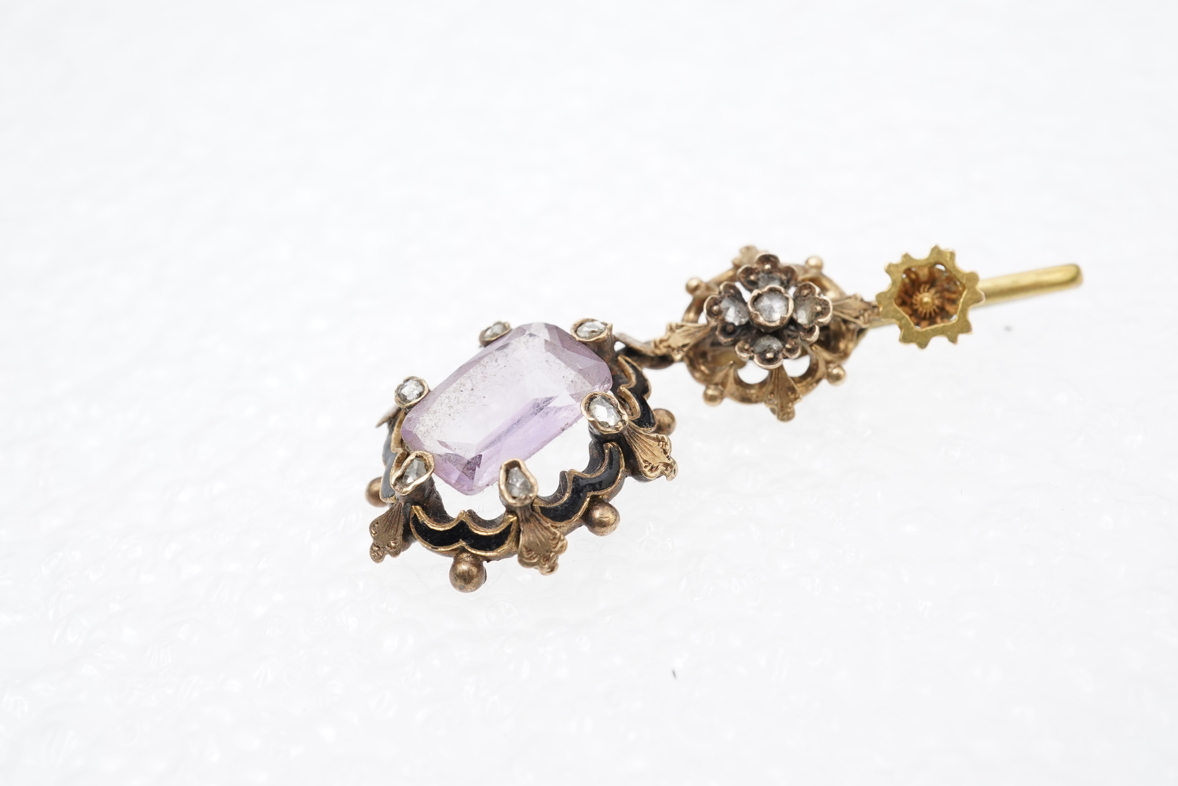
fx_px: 1472
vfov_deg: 29.9
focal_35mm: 45
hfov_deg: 43.6
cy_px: 393
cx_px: 589
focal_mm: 30
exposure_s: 1/125
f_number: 16
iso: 640
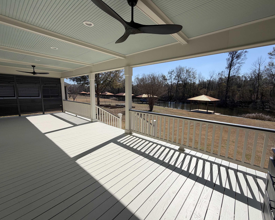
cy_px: 110
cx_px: 144
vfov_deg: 84.0
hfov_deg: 96.7
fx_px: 122
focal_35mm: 15
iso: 20
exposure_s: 1/1795
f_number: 2.2
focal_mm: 2.22
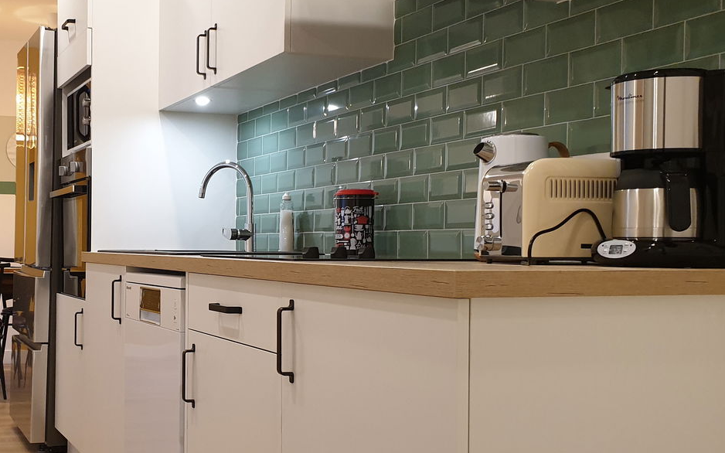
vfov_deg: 27.4
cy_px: 256
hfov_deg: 40.9
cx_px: 146
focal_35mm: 47
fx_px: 929
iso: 250
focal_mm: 4.3
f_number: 2.4
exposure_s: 1/50
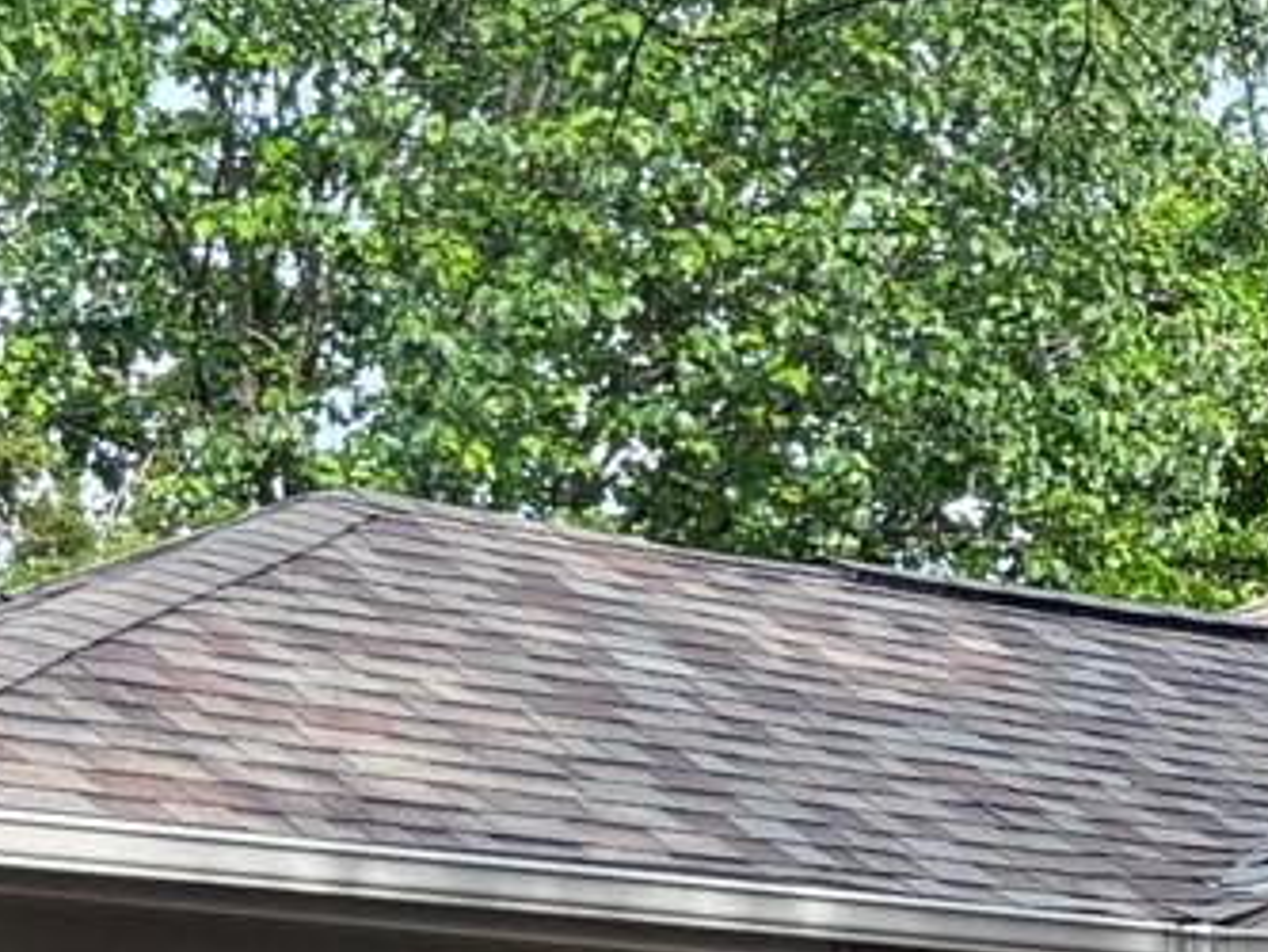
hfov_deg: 10.8
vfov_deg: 9.2
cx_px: 2898
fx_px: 5863
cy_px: 838
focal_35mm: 160
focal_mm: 5.96
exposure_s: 1/413
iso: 50
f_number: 1.6
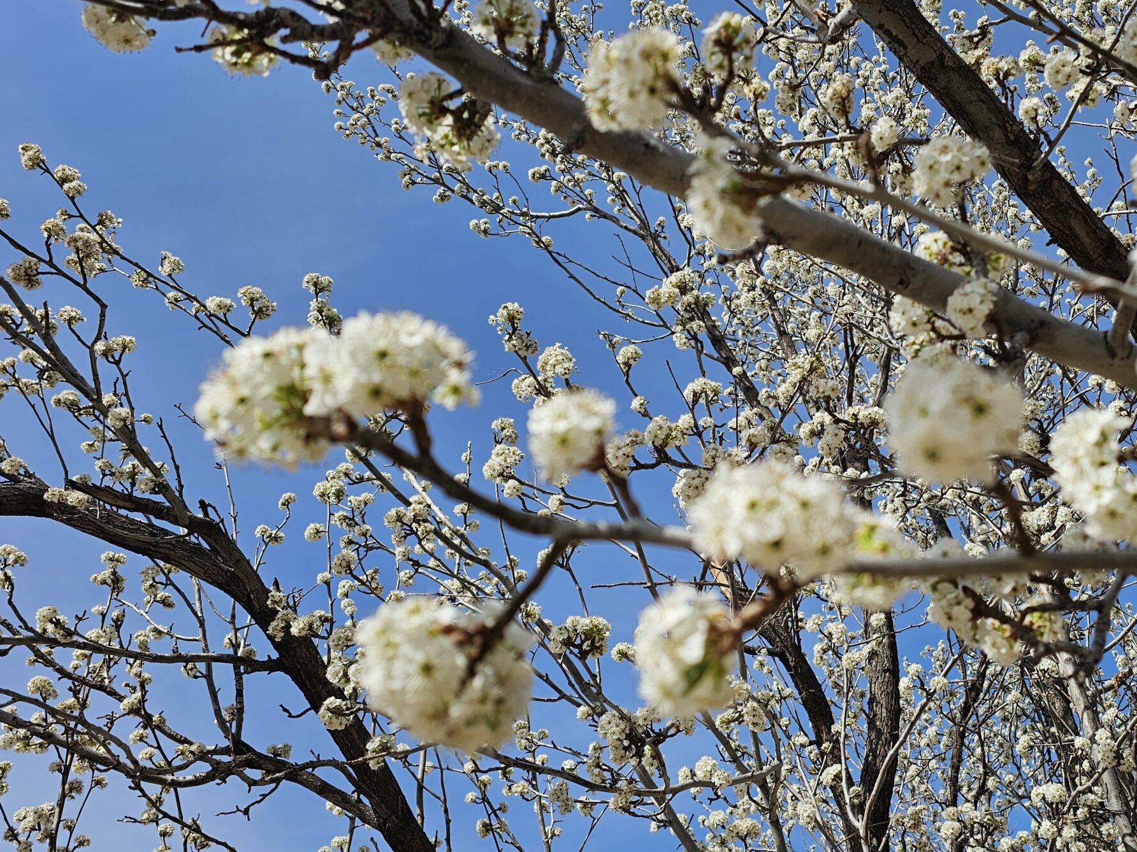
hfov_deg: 53.8
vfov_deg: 42.9
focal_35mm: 33
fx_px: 1084
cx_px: 796
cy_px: 430
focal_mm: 6.3
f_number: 1.7
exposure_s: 1/1441
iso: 16
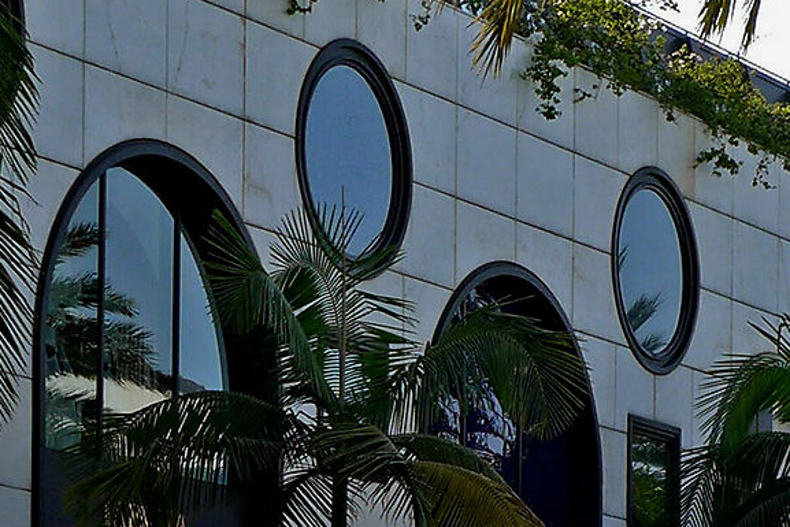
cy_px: 401
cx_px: 476
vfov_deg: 7.7
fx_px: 3929
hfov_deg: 11.5
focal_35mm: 179
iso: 80
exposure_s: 1/400
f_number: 4
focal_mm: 8.4
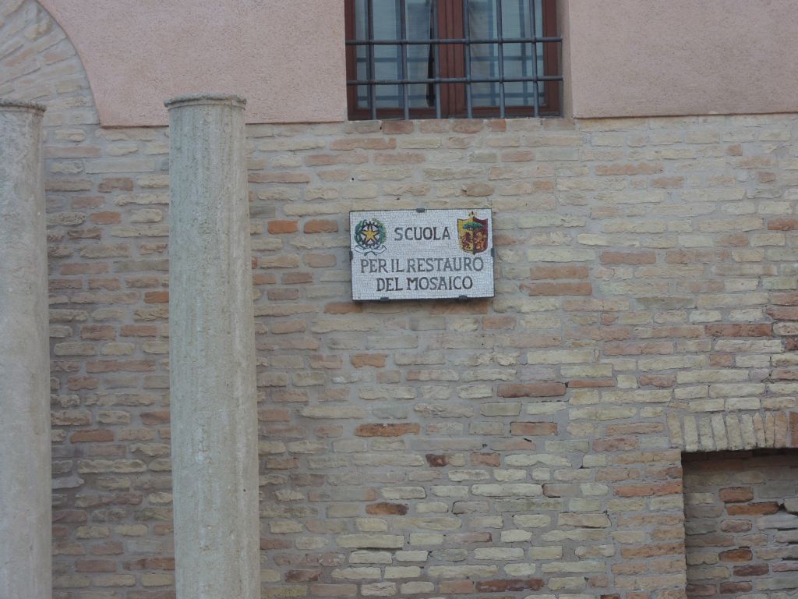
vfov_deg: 14.8
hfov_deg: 19.6
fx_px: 2305
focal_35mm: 100
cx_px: 399
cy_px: 300
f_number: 5.5
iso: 250
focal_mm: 17.9
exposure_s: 1/125
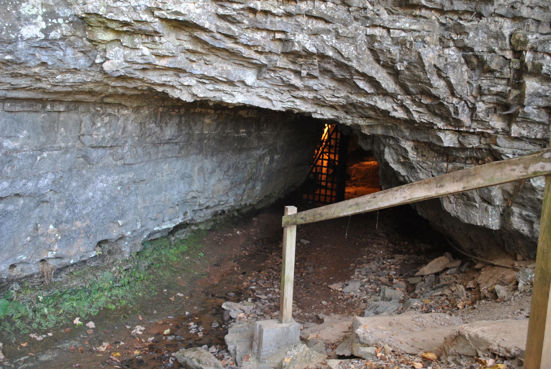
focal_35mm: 33
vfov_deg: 40.1
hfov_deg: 57.2
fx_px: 506
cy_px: 184
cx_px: 276
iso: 640
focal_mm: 22
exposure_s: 1/30
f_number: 4
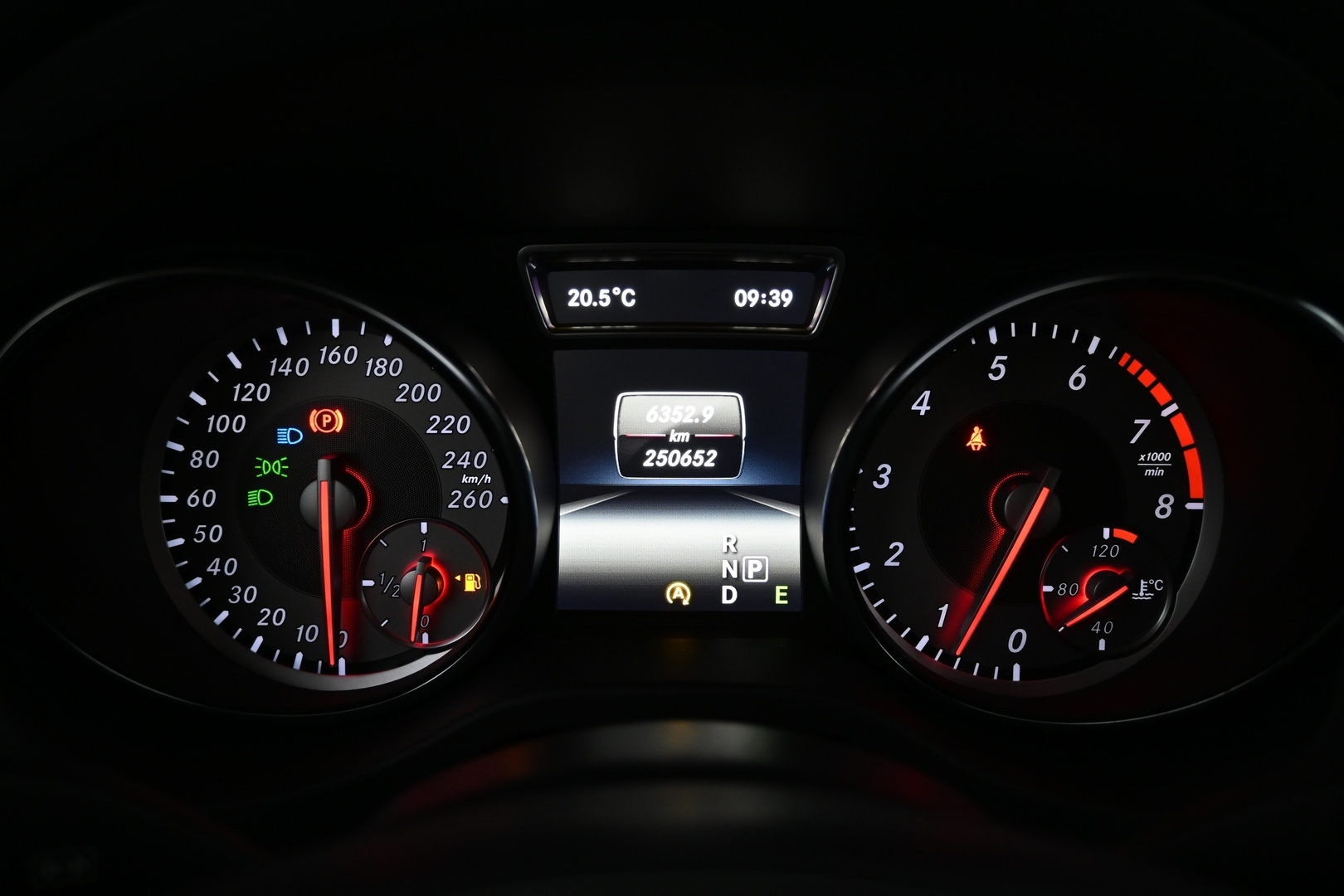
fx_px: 1120
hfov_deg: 61.9
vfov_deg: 43.6
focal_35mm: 30
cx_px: 672
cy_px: 448
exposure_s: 1/40
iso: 800
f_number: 3.8
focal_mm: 20
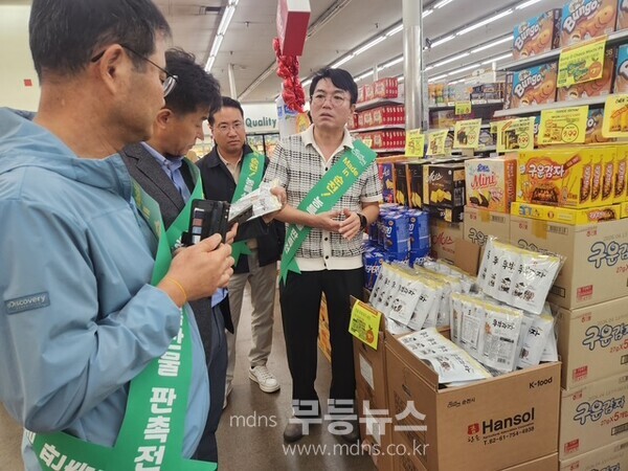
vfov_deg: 58.9
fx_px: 417
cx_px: 314
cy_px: 236
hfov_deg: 73.9
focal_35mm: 23
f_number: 1.8
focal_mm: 5.4
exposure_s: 1/120
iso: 160
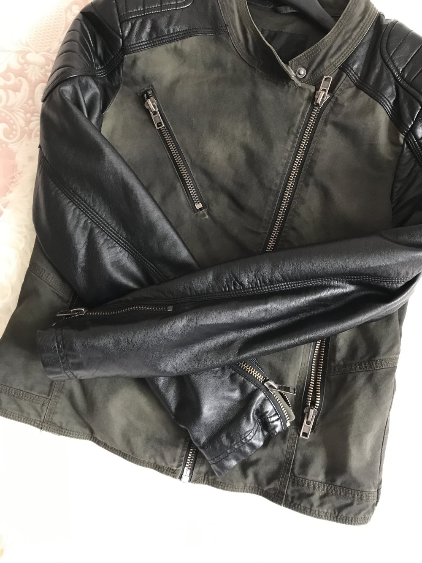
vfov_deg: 63.4
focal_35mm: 28
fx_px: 455
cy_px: 282
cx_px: 211
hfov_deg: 49.8
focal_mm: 3.99
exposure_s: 1/14
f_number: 1.8
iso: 100
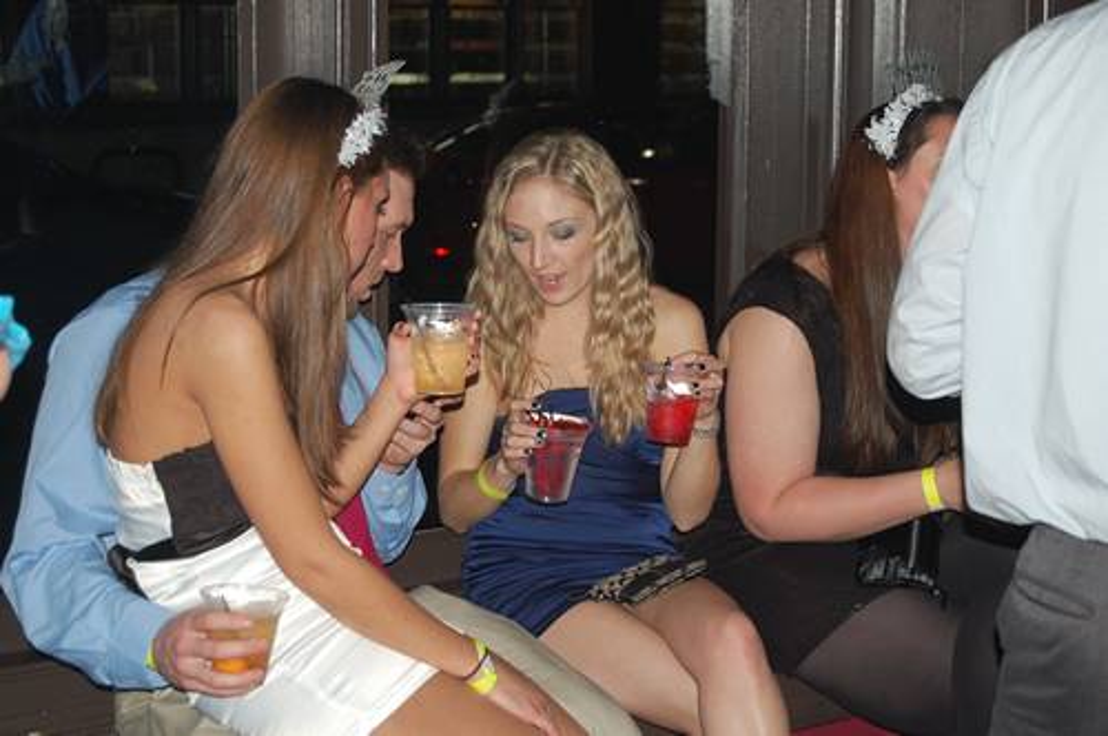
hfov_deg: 27.0
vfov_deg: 18.1
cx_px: 554
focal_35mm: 75
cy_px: 368
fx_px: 2305
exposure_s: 1/60
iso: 400
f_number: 5.6
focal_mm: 50
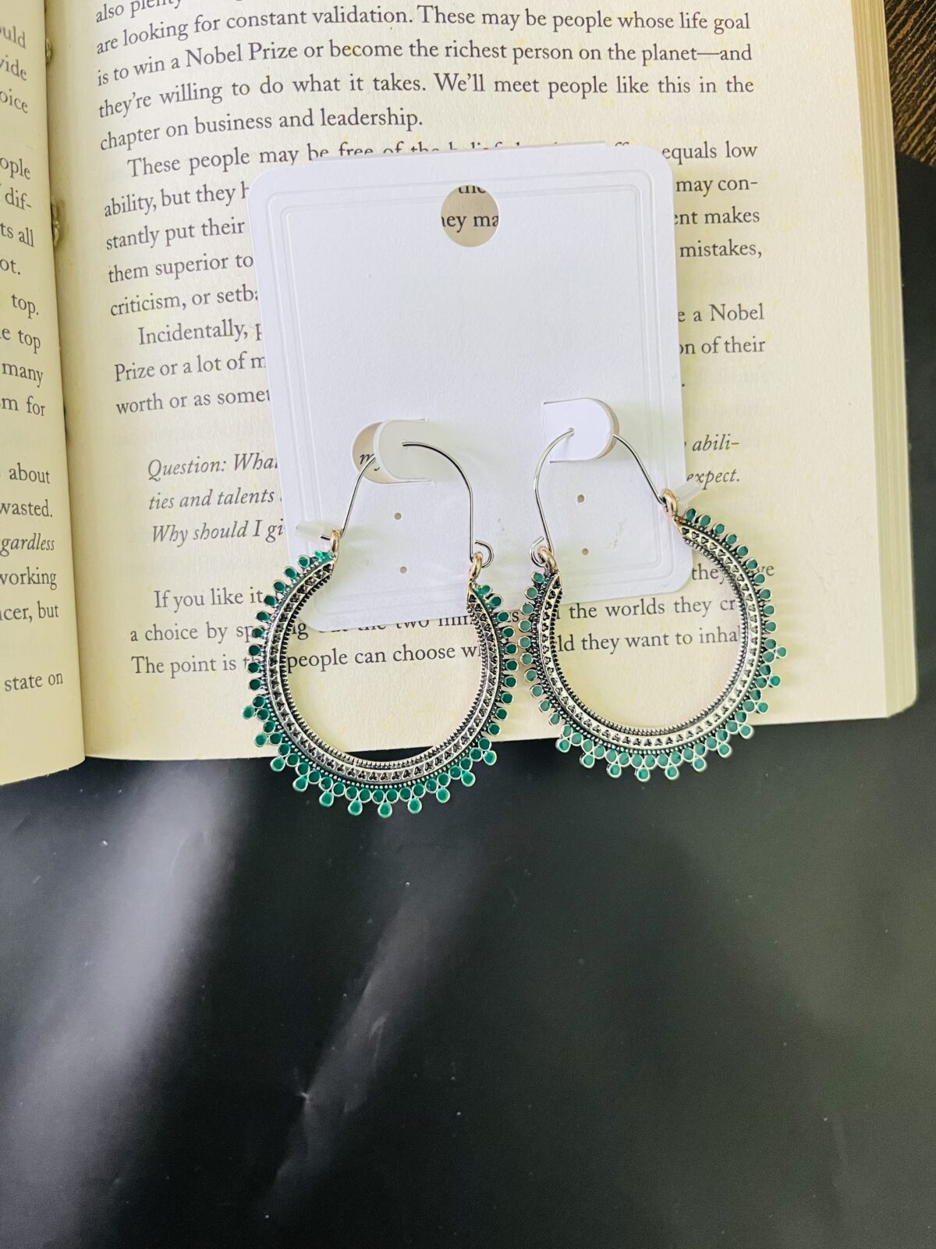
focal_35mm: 26
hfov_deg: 53.1
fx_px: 937
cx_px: 468
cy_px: 624
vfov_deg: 67.3
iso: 320
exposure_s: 1/50
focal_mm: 5.1
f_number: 1.6
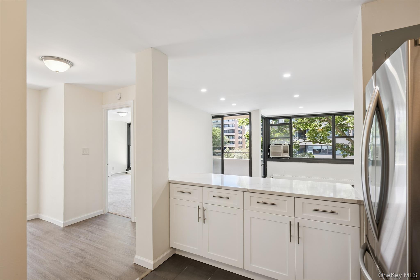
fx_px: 192
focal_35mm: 16
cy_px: 140
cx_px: 210
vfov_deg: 72.0
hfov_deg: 95.0
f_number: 8
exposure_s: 1/10
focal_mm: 16.5
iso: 100
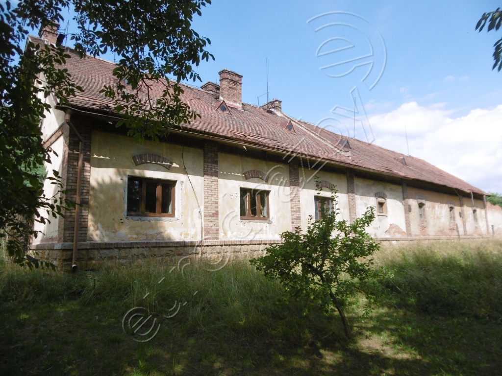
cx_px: 251
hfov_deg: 71.6
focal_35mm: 24
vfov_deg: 56.8
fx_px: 348
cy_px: 188
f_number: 3.1
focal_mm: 4.3
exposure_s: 1/800
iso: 100
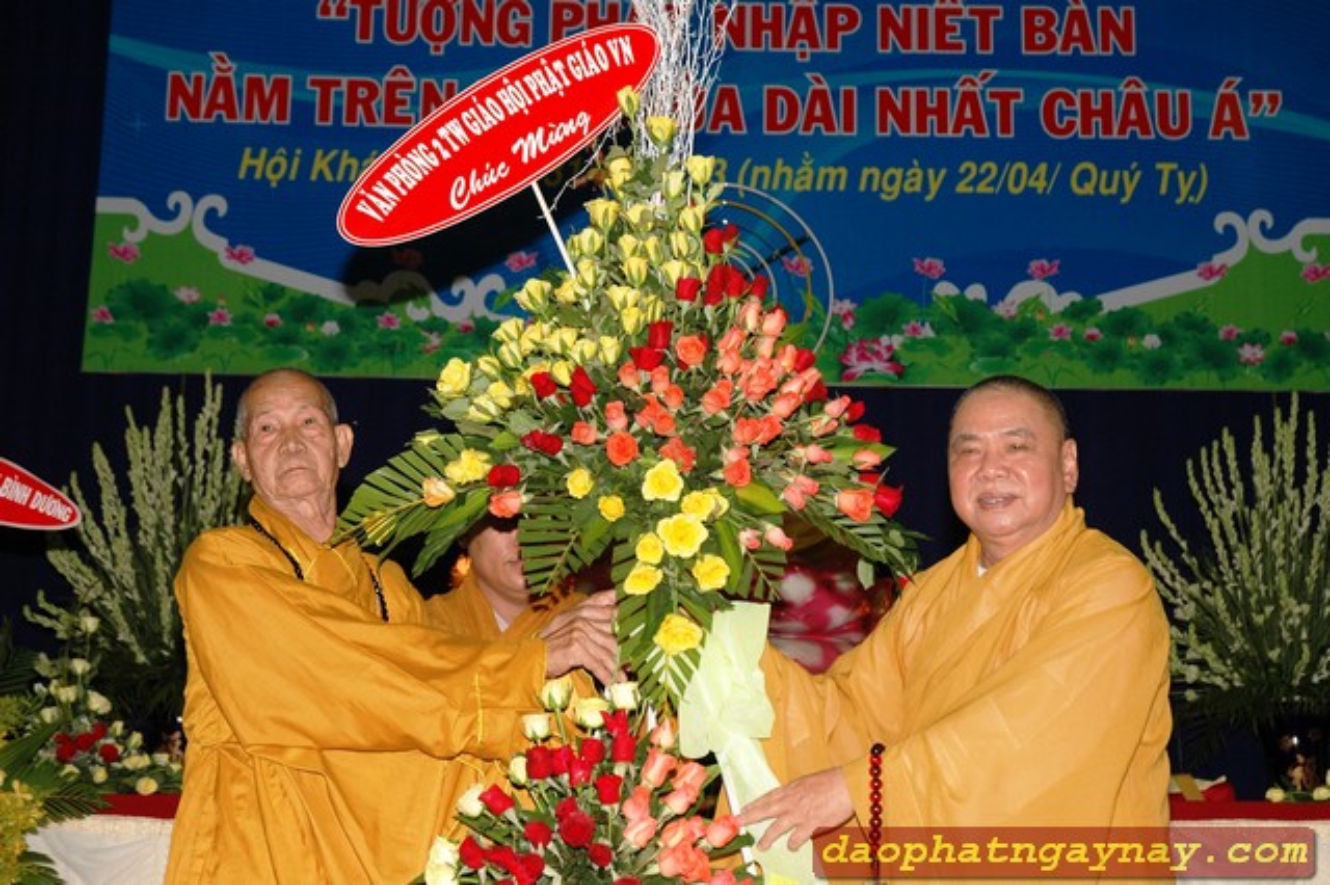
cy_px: 442
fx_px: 2437
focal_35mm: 66
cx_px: 665
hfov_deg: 30.5
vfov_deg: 20.6
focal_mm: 44
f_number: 4.5
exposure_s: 1/60
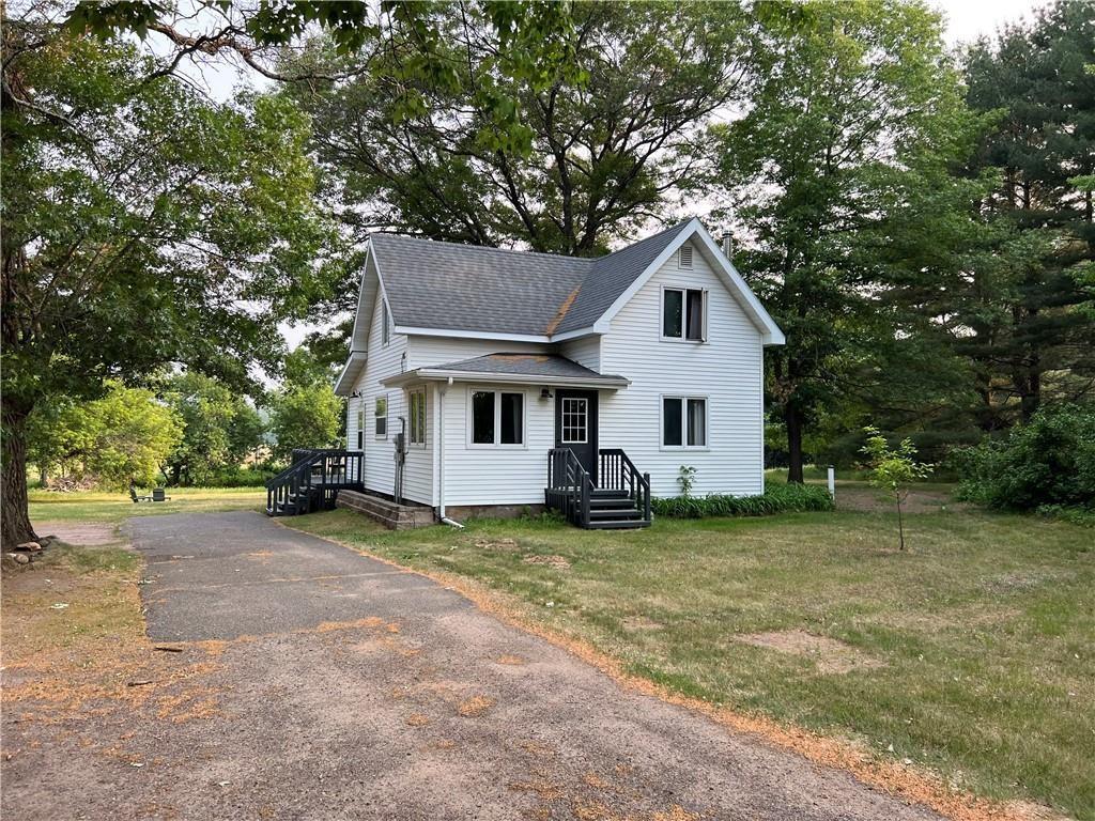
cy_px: 410
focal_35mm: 26
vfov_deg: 53.1
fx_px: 822
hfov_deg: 67.3
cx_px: 548
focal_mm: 5.7
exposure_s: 1/461
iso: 50
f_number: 1.5
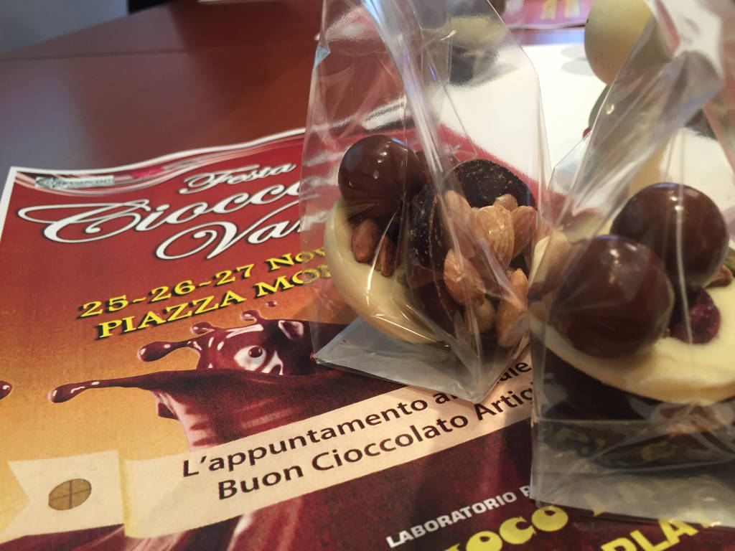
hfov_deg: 61.7
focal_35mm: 29
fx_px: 616
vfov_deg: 48.2
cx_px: 368
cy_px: 276
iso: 125
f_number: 2.2
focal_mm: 4.15
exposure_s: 1/33
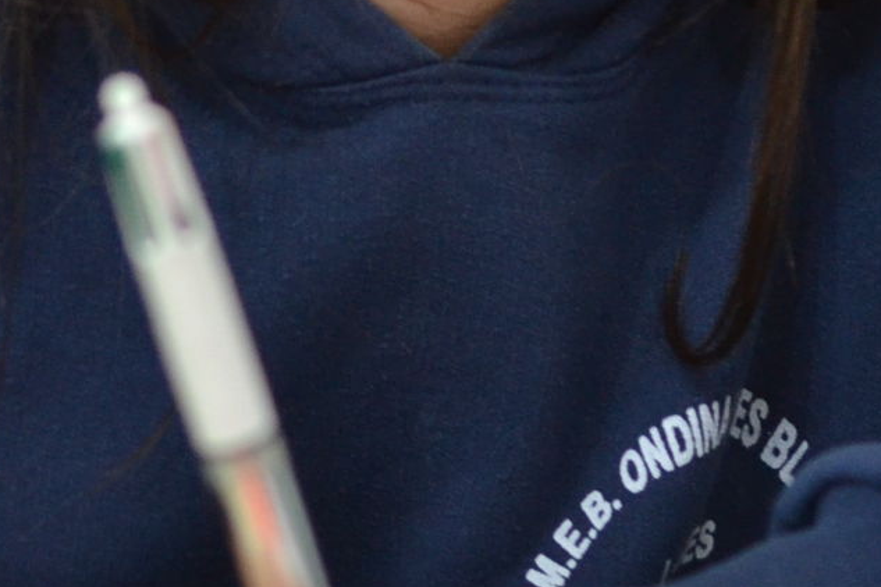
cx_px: -128
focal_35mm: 273
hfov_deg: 7.5
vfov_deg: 5.0
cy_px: -220
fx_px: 6680
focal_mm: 50
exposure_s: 1/125
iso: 800
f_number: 2.5
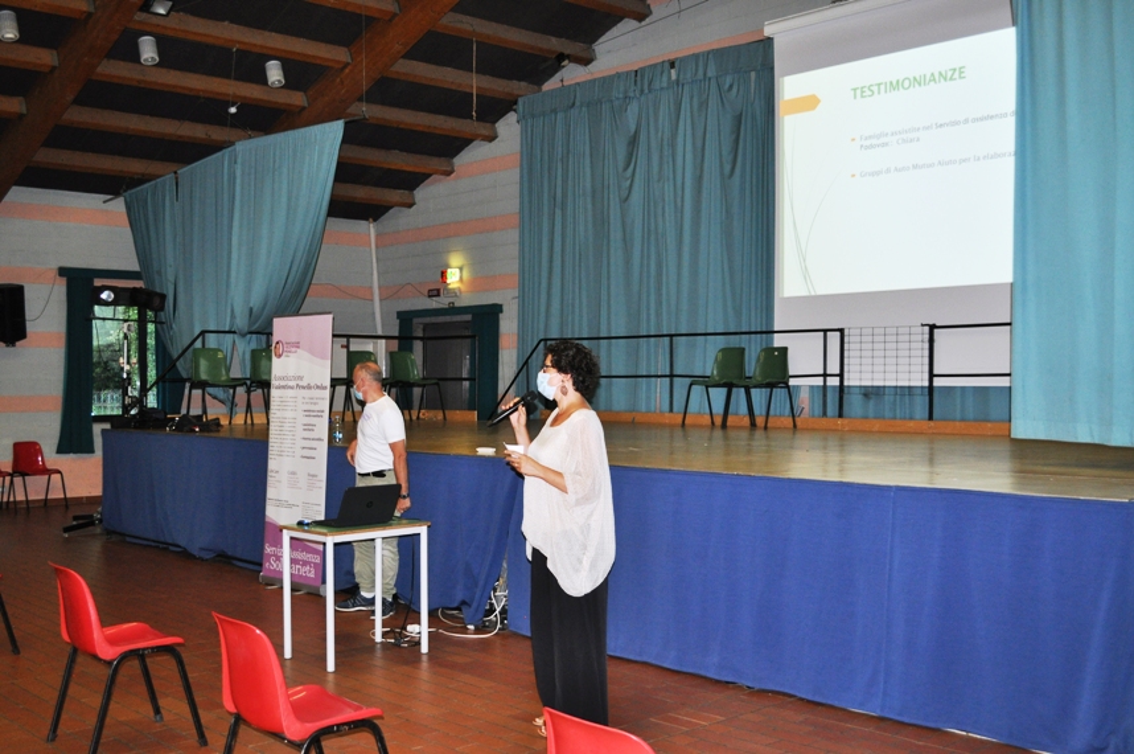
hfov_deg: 49.6
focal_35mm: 39
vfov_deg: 34.1
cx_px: 567
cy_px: 377
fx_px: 1227
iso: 800
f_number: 4.2
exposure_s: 1/60
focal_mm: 26
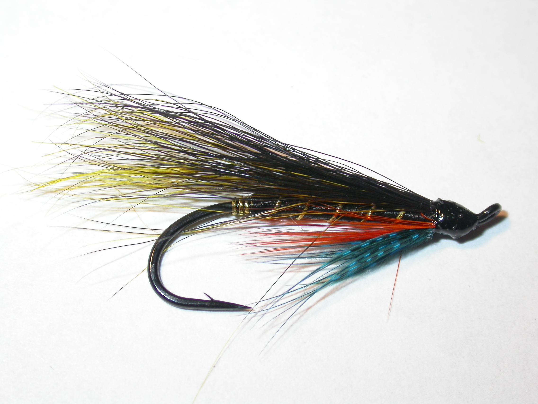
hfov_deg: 18.4
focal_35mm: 107
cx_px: 269
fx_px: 1663
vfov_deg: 13.8
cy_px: 202
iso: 100
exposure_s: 1/101
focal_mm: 22.2
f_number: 4.1
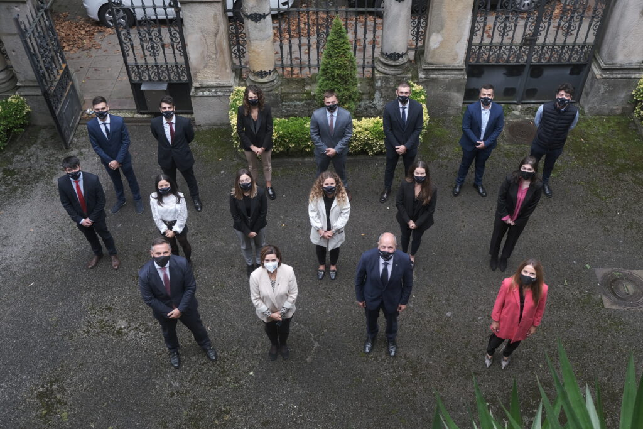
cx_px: 322
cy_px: 214
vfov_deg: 37.9
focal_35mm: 35
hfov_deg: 54.4
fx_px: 625
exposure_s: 1/160
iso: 200
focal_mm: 23.3
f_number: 3.2
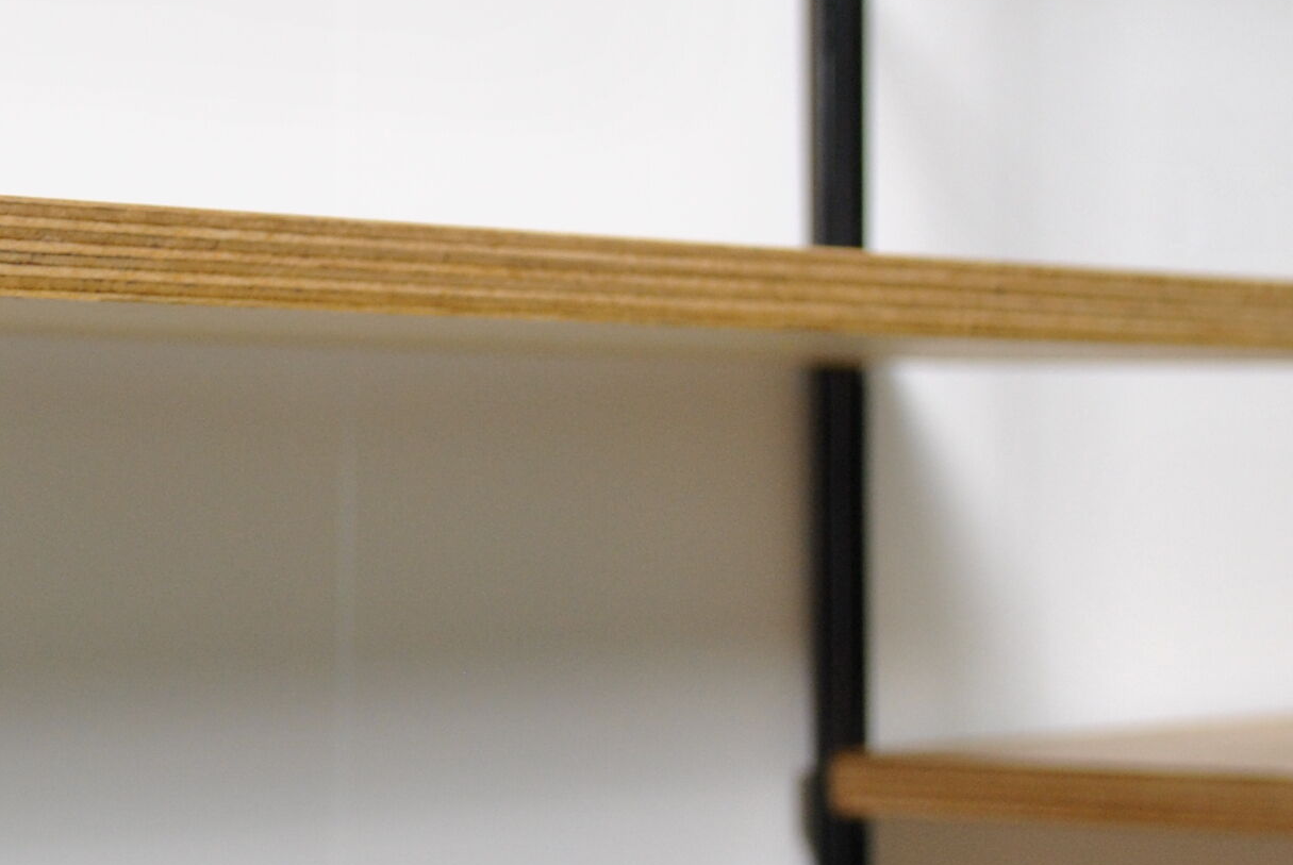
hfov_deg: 13.1
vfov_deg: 9.0
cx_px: -137
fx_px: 5501
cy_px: 342
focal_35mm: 153
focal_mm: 32
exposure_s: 1/30
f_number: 4.8
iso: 320
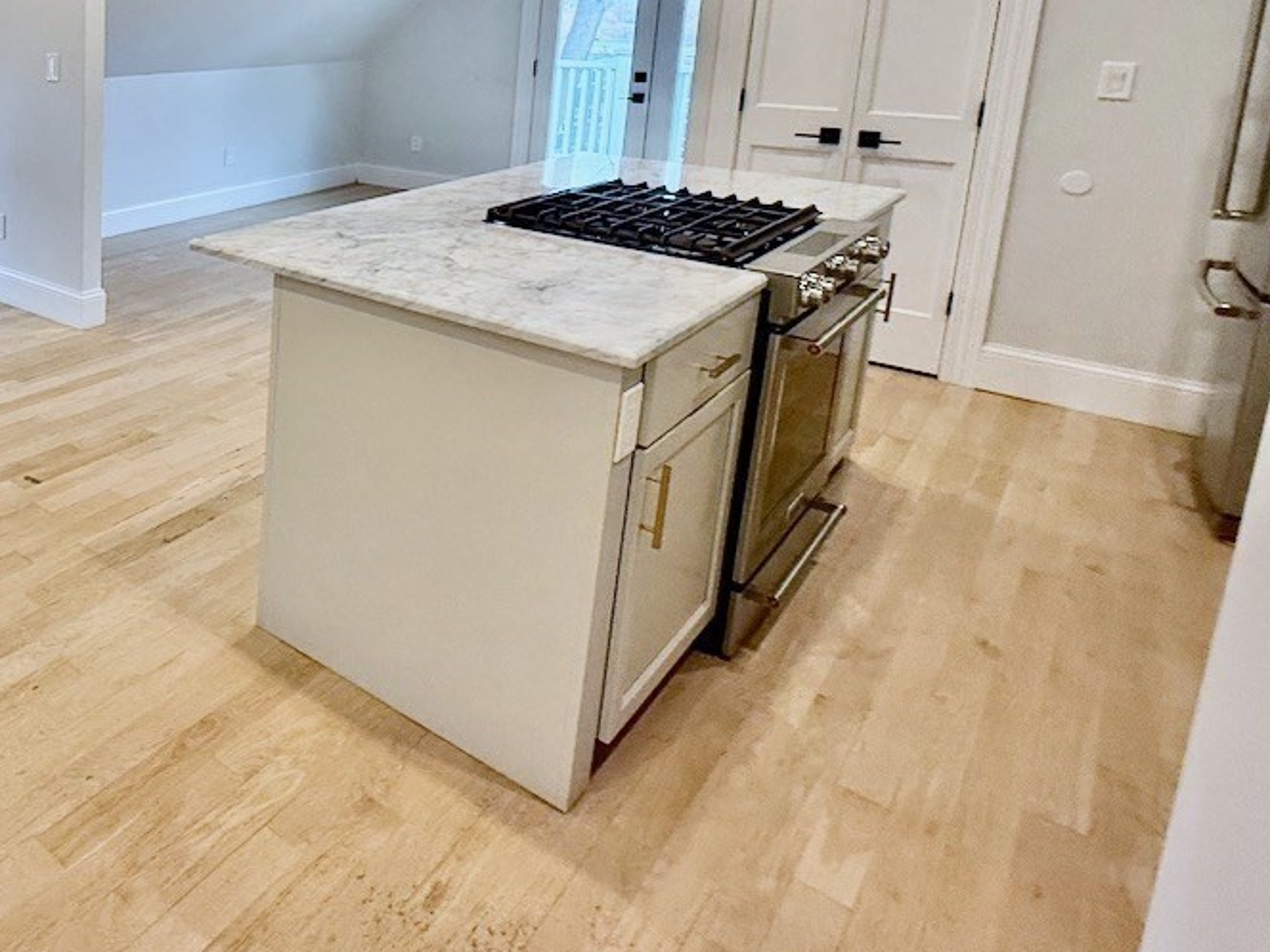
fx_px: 991
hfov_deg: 54.5
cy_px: 182
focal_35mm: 27
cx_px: 69
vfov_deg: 48.3
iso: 250
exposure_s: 1/120
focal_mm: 2.22
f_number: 2.2
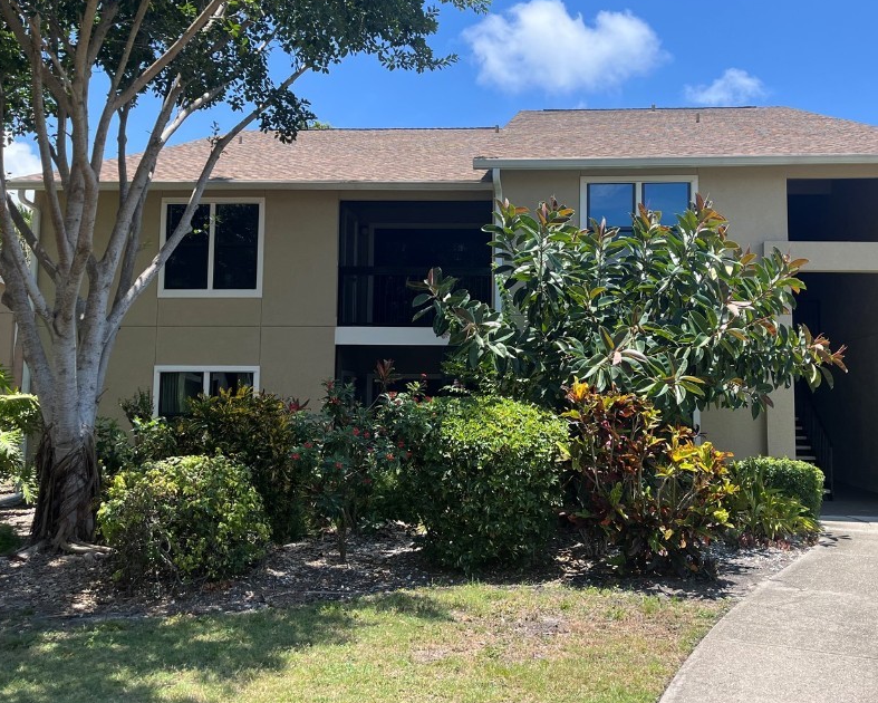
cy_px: 322
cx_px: 540
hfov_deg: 53.7
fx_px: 858
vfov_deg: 44.5
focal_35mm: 33
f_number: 1.6
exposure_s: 1/1748
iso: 50
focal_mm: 5.1
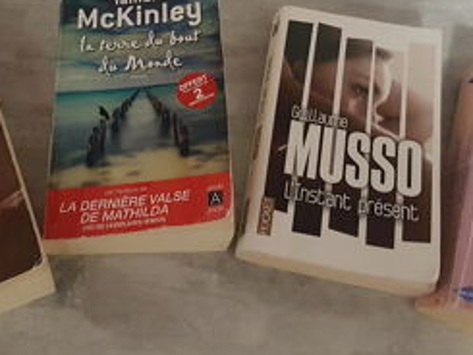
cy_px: 44
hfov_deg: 37.4
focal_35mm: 51
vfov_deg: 27.7
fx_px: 697
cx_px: 199
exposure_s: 1/10
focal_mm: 4.2
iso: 320
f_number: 1.7
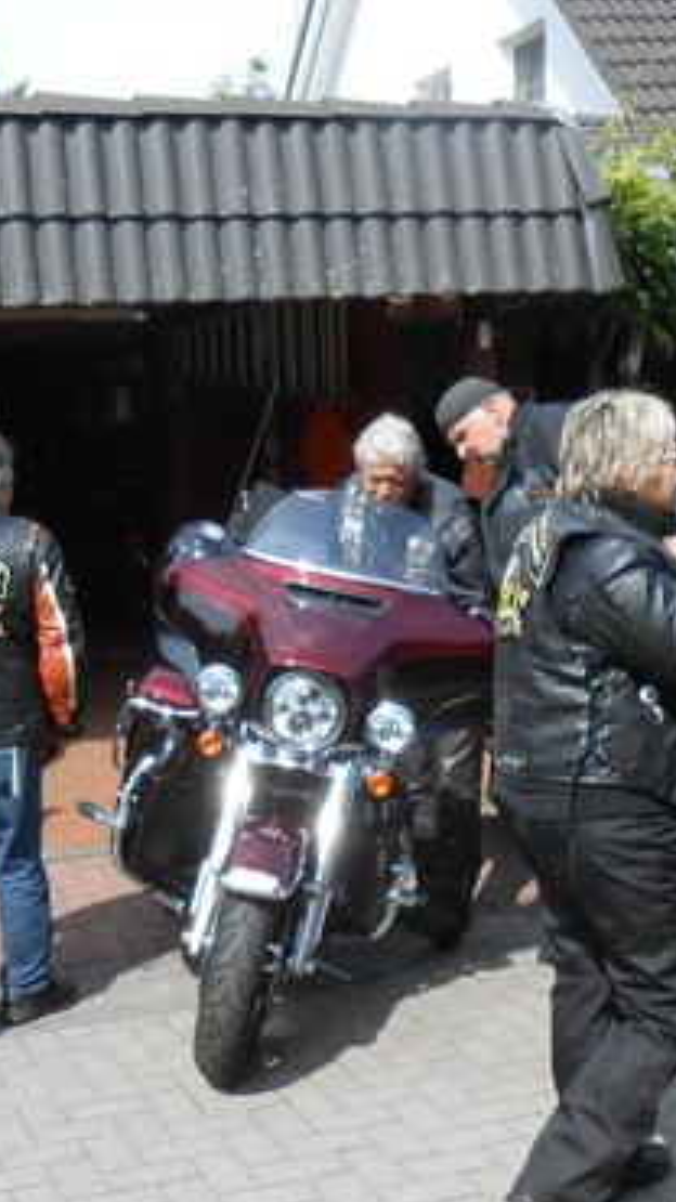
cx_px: 221
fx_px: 1562
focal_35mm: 49
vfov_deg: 42.0
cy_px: 698
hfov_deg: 24.3
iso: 80
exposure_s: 1/400
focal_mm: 4.6
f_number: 3.5
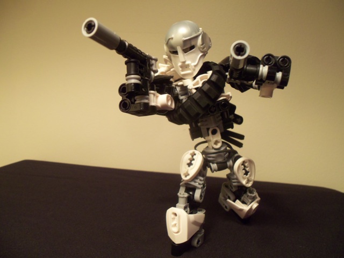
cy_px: 129
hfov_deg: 61.7
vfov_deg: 48.2
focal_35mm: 29
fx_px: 288
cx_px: 172
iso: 160
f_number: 3.4
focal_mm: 5.2
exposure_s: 1/30
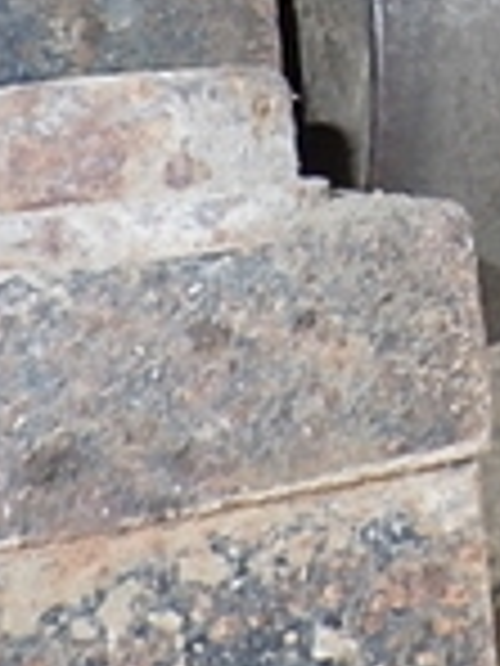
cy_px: -122
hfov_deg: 15.8
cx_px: 545
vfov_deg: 20.2
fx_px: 1753
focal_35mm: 91
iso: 250
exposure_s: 1/40
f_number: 4.2
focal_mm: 5
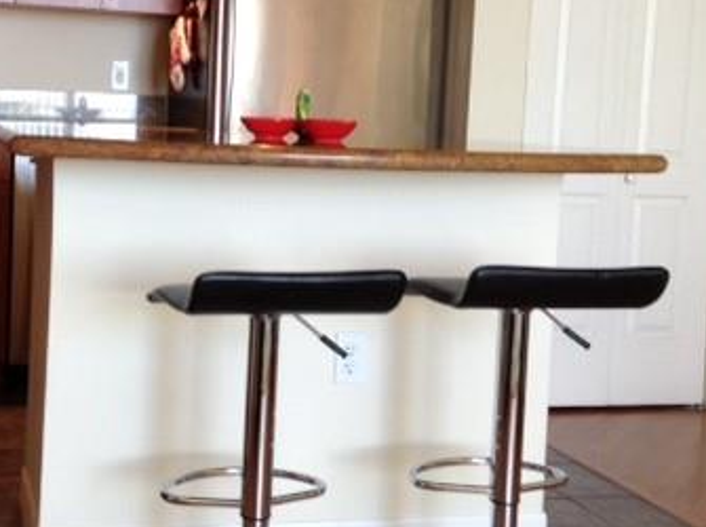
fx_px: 1283
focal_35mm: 63
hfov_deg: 30.5
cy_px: 194
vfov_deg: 23.1
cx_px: 219
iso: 40
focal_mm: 3.3
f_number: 2.4
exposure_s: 1/24
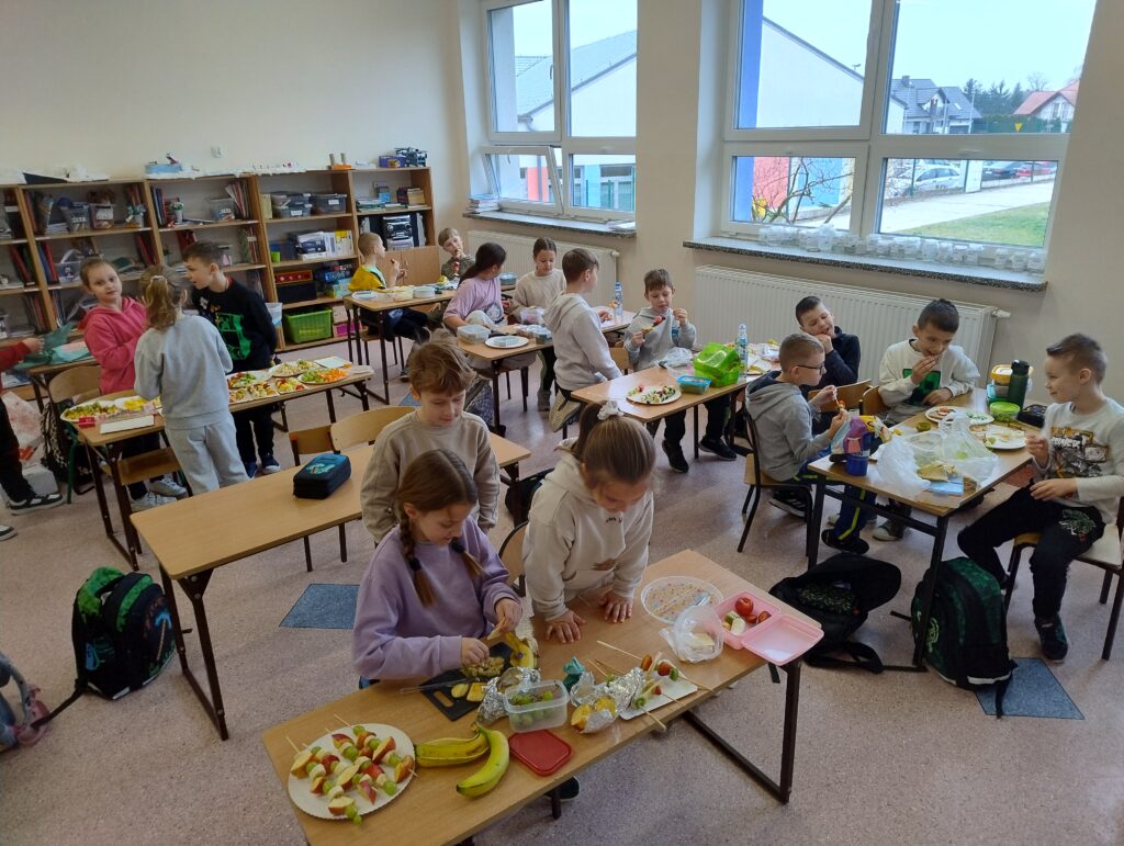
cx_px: 562
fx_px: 780
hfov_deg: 71.5
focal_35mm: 24
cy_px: 423
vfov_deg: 56.9
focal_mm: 5.56
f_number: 1.8
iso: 145
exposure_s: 1/100
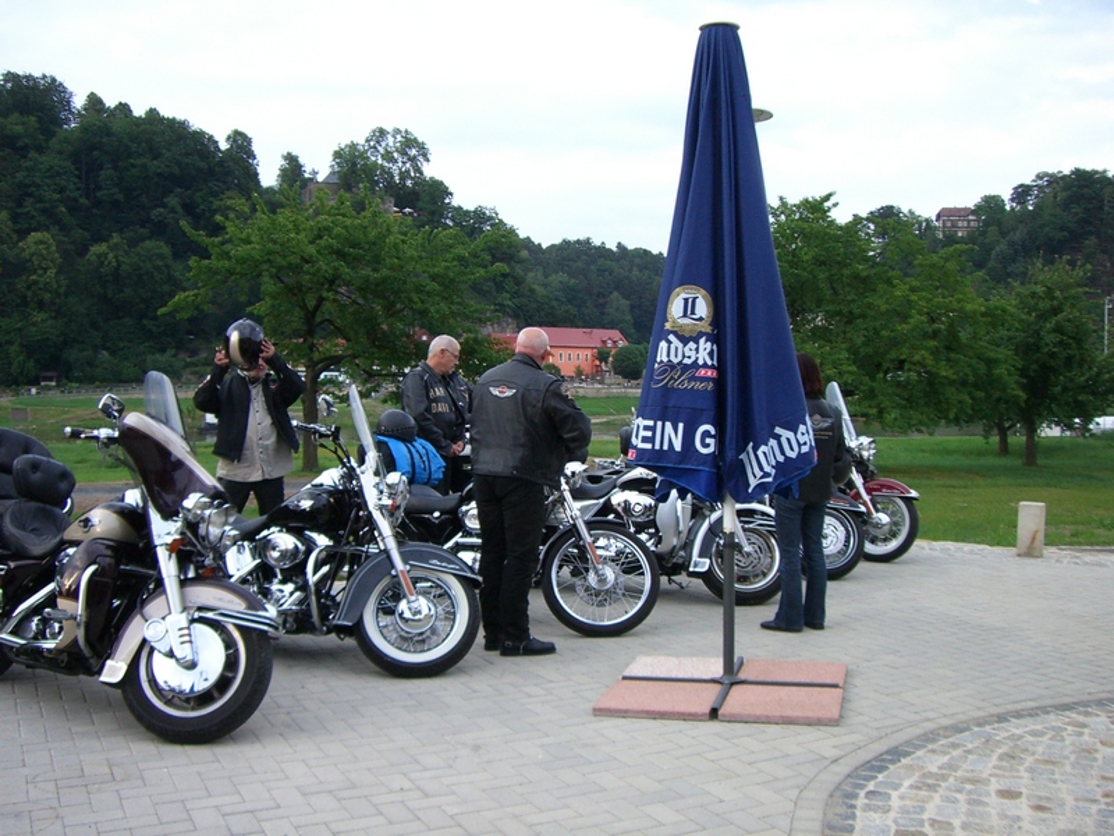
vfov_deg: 37.7
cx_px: 557
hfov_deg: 49.0
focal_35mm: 38
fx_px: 1223
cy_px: 418
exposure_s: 1/160
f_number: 2.7
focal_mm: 6.2
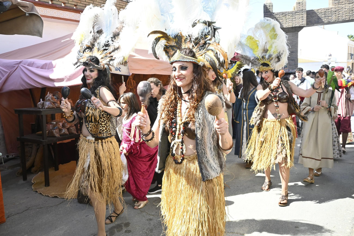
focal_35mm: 30
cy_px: 118
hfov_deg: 61.9
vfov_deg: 43.6
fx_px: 295
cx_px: 177
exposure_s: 1/640
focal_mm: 20
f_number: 6.3
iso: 800
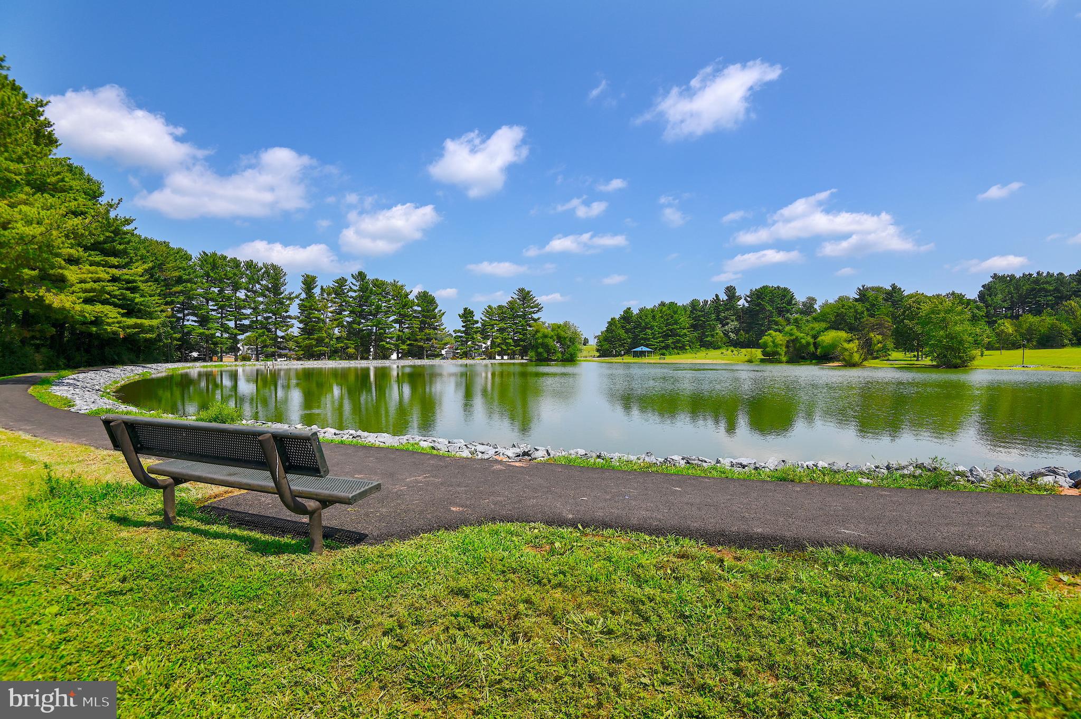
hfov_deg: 96.8
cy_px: 360
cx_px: 540
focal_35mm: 16
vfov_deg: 73.7
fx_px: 480
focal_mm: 16
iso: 100
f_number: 8
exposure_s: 1/500
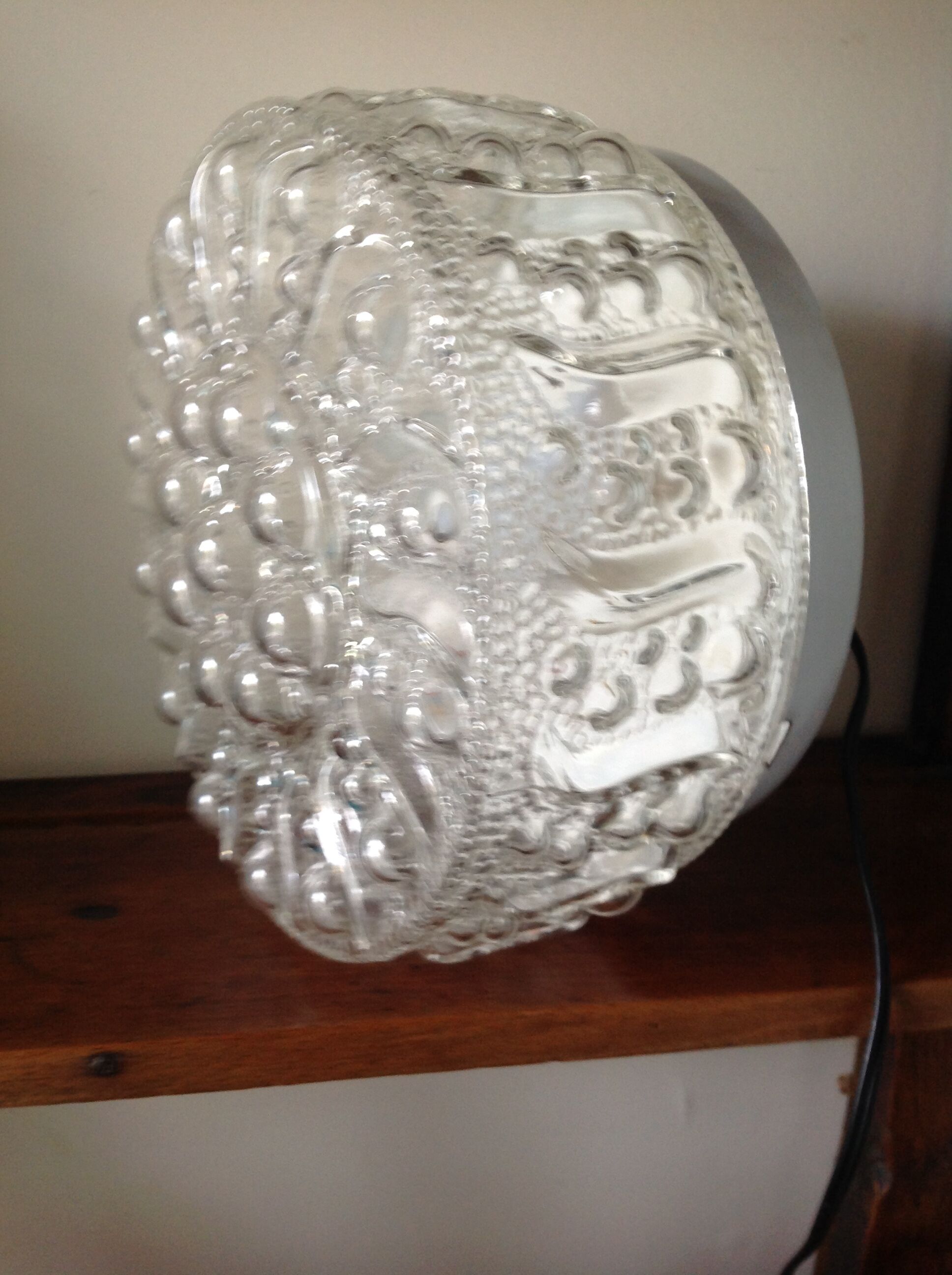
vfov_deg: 52.7
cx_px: 476
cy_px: 638
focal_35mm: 35
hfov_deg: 40.6
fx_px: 1287
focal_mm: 4.28
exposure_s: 1/15
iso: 100
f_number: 2.4
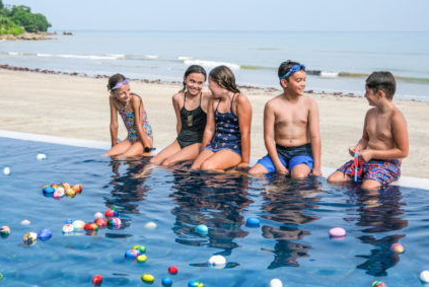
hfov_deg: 32.7
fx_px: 728
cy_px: 127
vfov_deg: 22.3
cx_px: 171
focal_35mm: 61
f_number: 2.8
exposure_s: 1/8000
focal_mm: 32.1
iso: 400
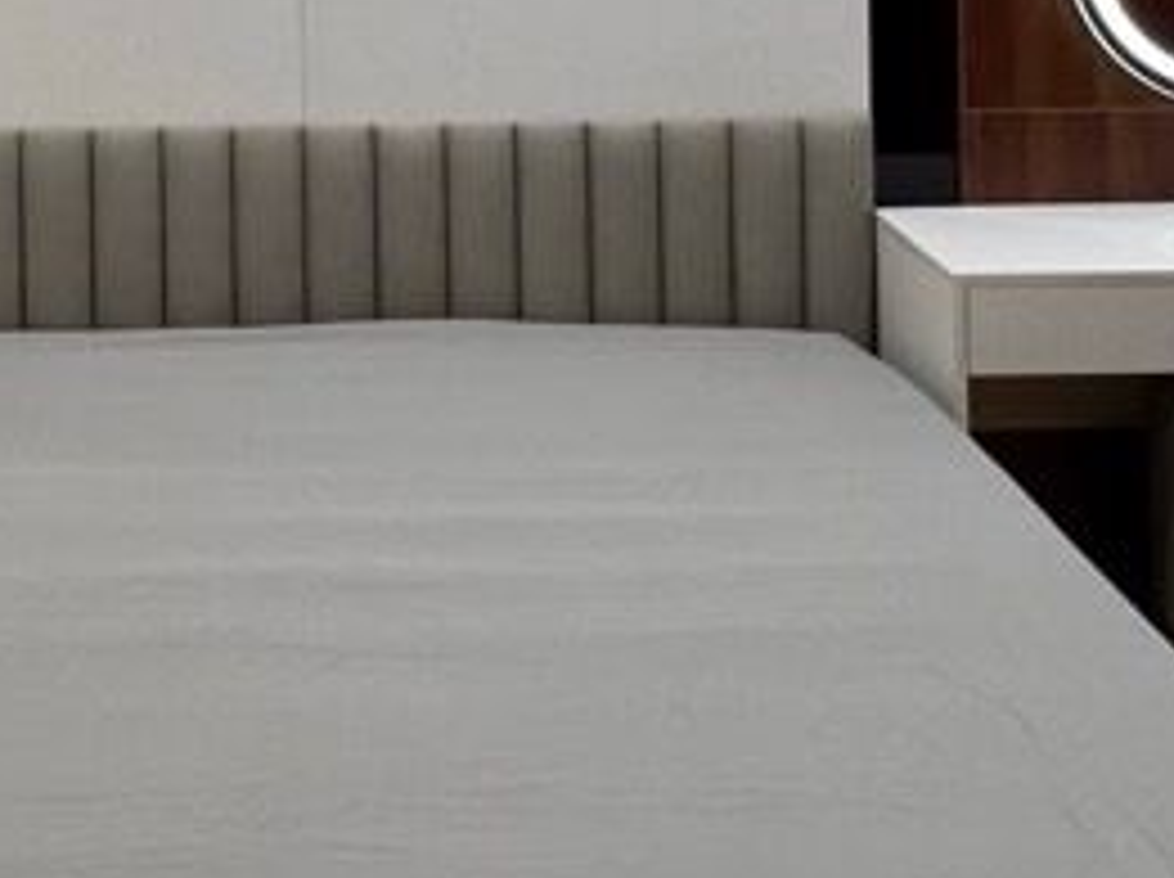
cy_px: -180
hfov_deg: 34.1
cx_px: 265
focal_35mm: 55
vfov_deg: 24.1
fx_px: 1863
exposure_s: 1/50
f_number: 2.2
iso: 200
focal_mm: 2.22
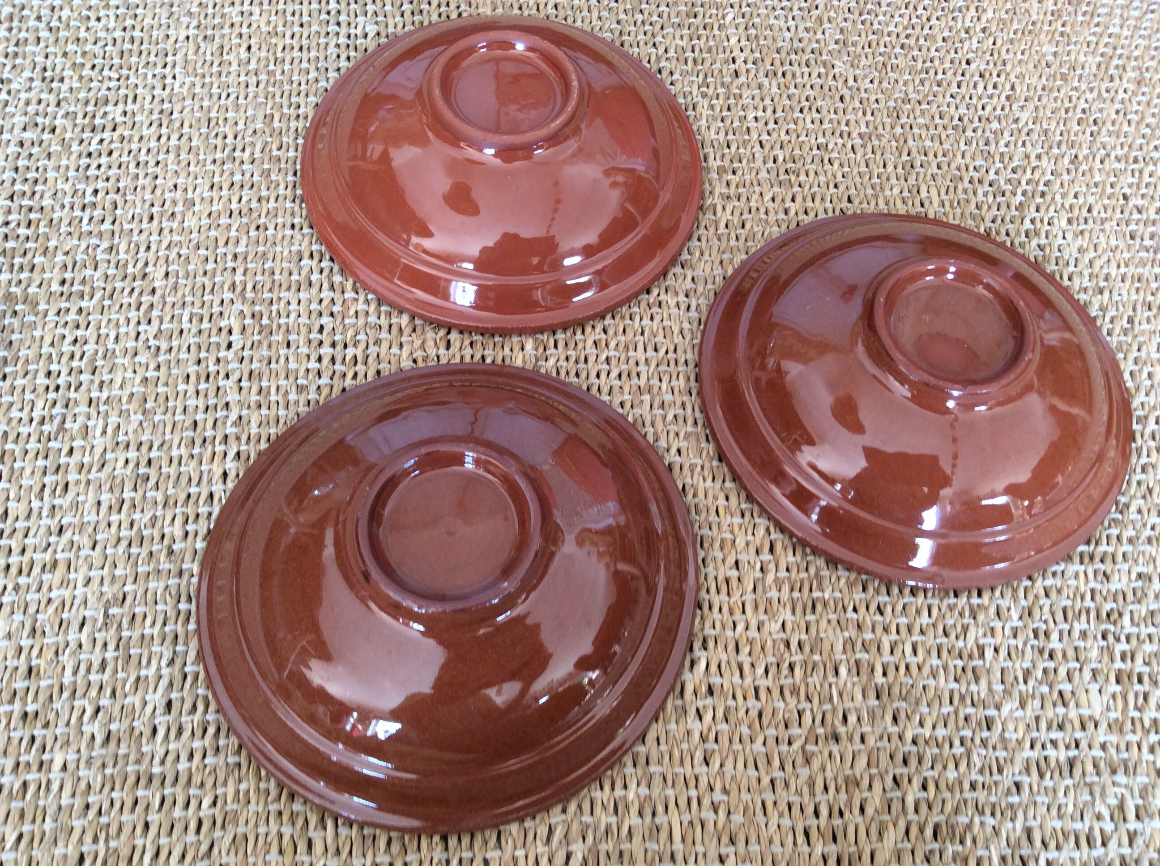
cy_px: 433
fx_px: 1071
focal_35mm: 32
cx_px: 580
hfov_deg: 56.9
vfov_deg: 44.1
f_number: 2.4
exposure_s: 1/25
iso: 50
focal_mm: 3.3
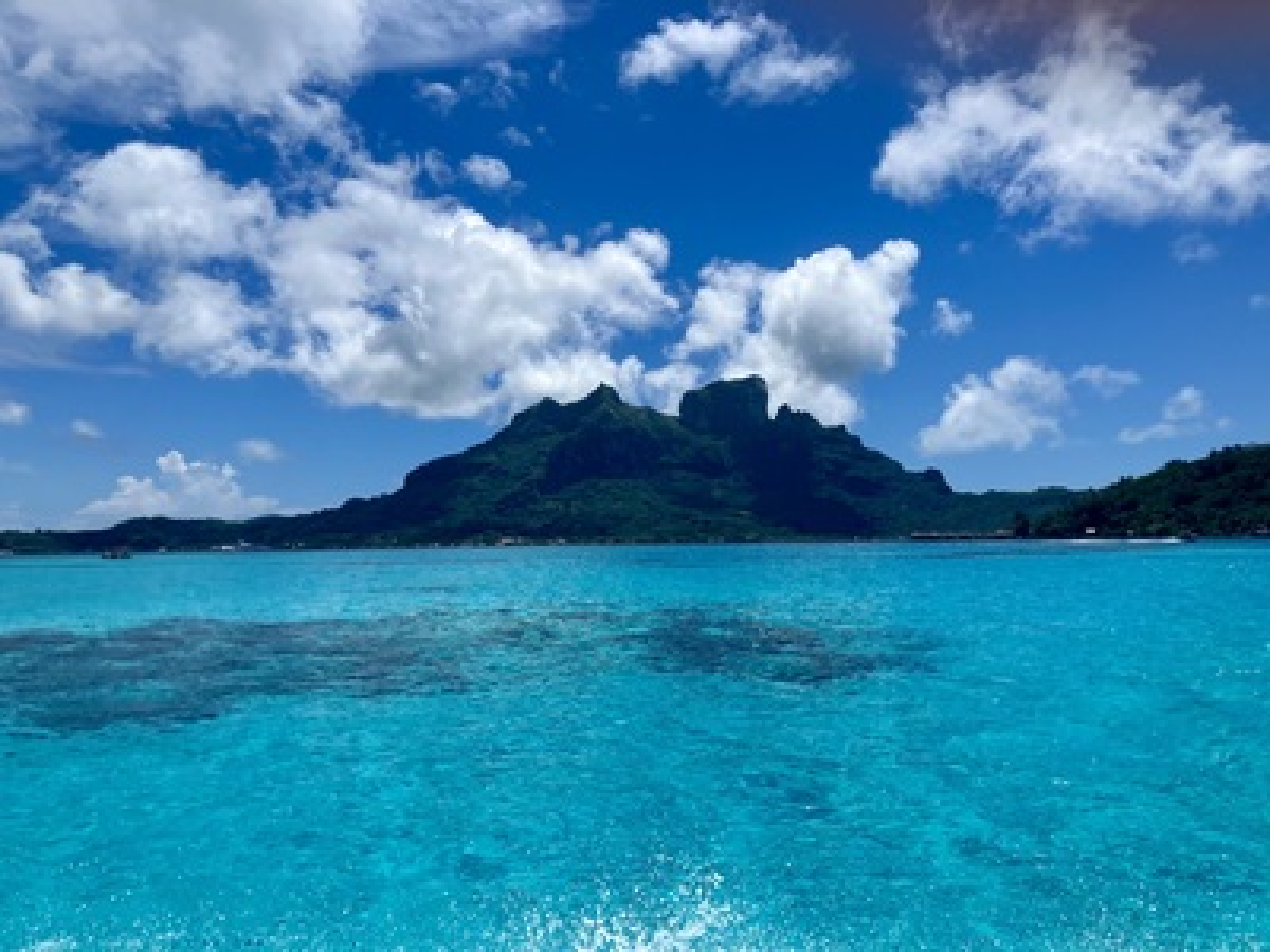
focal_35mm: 28
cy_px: 476
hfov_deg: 63.4
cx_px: 635
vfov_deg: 49.7
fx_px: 1027
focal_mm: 3.99
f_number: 1.8
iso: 32
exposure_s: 1/4878
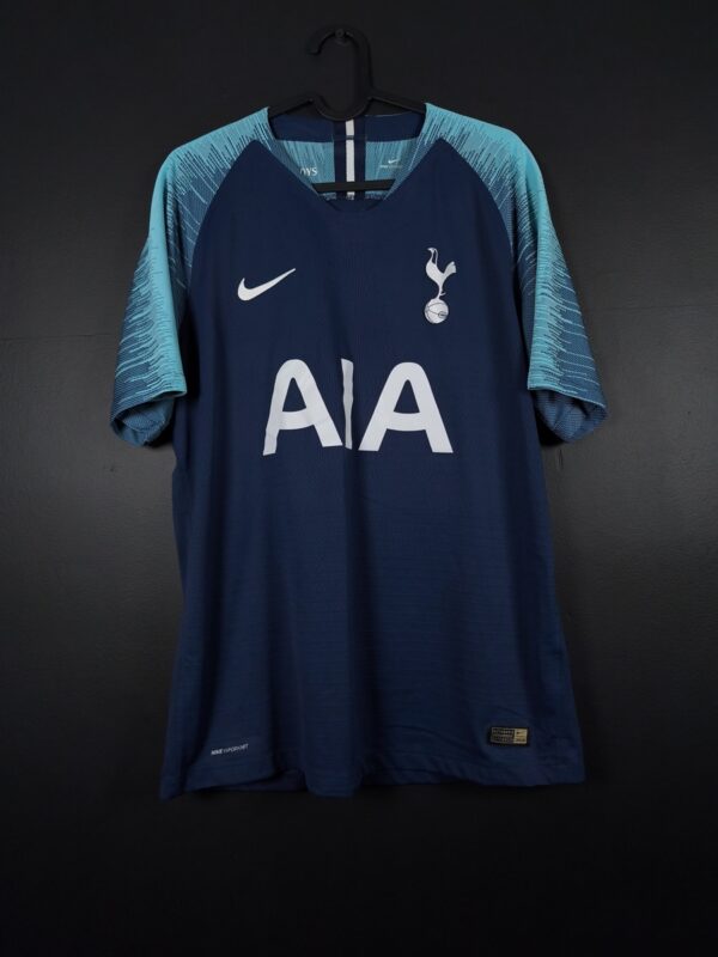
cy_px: 478
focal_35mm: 23
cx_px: 359
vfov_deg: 73.9
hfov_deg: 58.9
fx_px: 636
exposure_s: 1/200
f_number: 1.6
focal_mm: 6.57
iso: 400
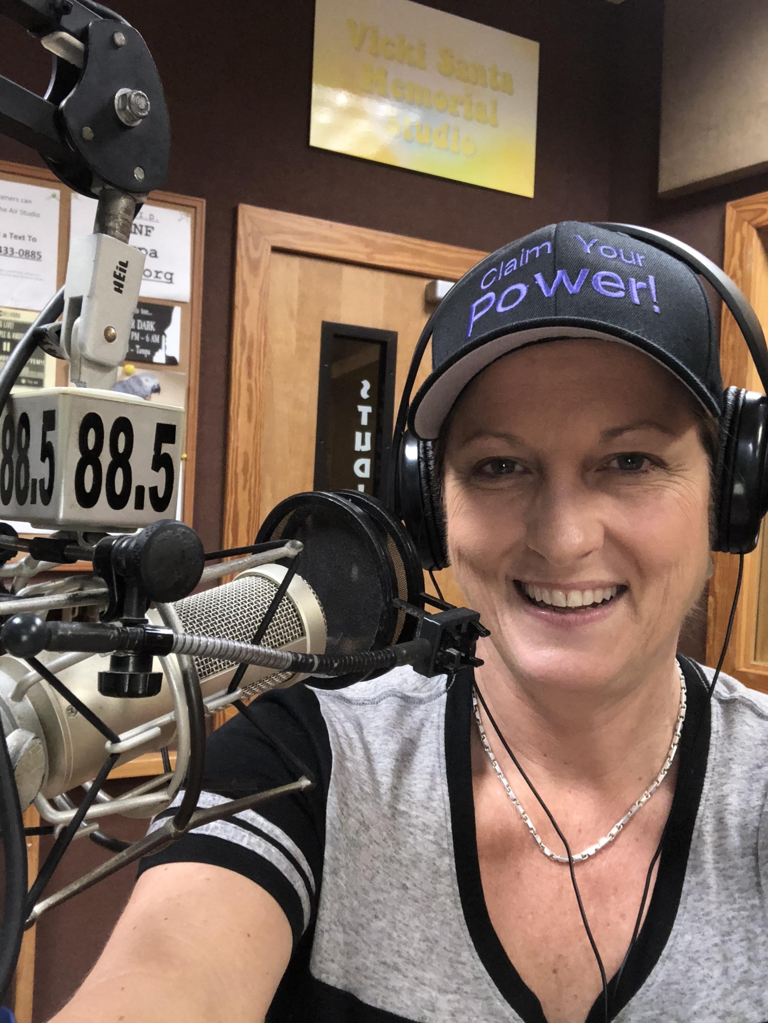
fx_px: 946
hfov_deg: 44.2
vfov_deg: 56.8
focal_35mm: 32
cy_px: 512
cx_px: 384
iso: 160
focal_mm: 2.87
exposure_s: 1/40
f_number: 2.2
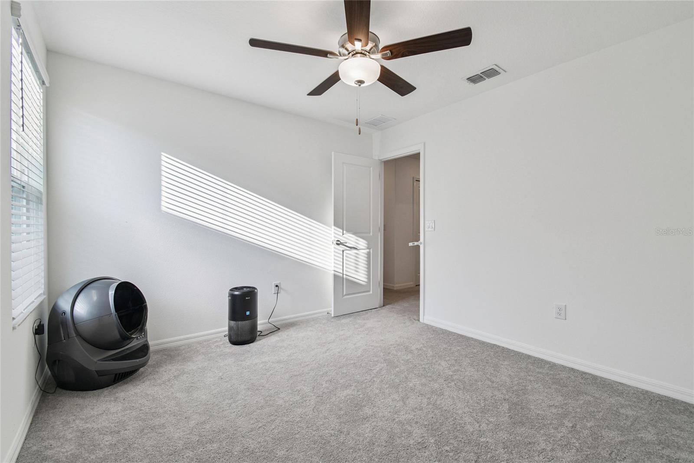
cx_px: 347
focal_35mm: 15
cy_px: 232
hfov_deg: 100.4
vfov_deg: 77.3
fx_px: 289
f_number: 7.1
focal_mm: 10
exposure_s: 1/30
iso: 100
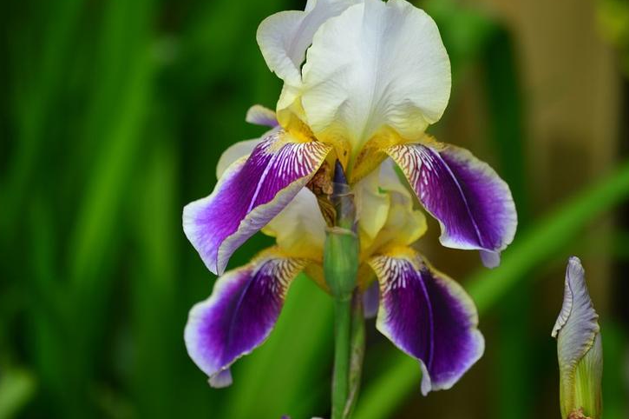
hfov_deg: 6.2
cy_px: 192
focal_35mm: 331
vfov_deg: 4.1
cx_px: 298
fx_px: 5778
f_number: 5.6
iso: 100
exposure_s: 1/160
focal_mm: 200
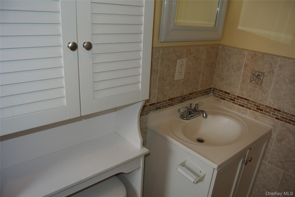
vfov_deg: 48.0
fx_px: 221
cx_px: 148
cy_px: 98
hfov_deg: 67.3
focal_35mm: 27
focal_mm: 10
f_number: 3.5
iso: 220
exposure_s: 1/60
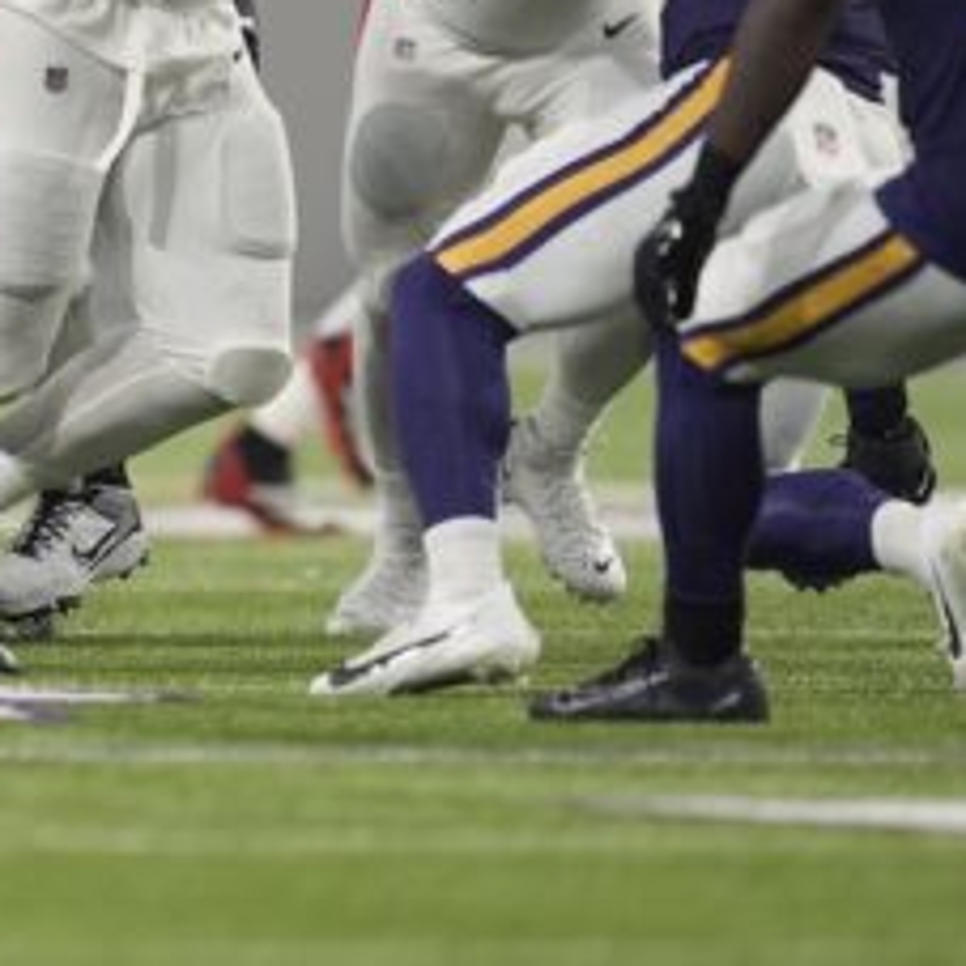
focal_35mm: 1043
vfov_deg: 1.7
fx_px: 32930
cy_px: 13
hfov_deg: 1.7
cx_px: -221
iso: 3200
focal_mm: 400
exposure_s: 1/2000
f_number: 2.8
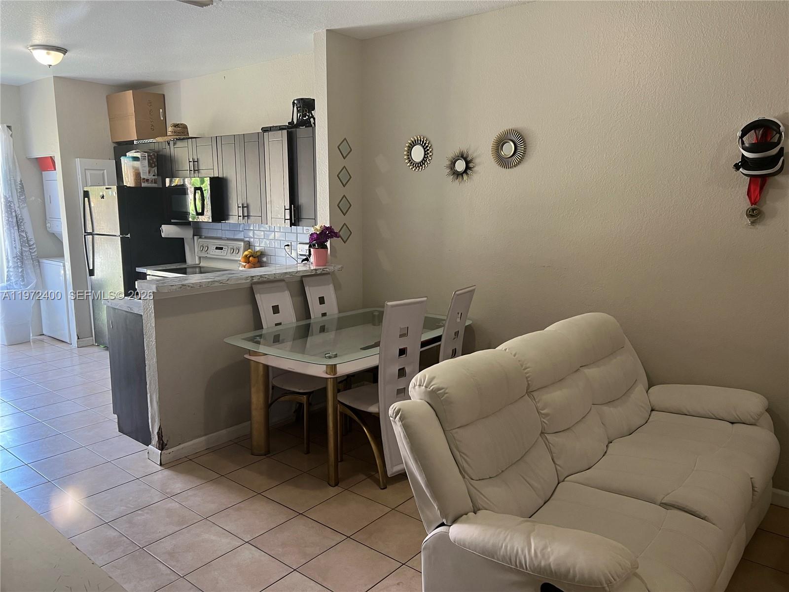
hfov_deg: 67.3
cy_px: 296
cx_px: 394
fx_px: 593
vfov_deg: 53.1
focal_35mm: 26
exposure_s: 1/60
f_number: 1.5
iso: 160
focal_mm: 5.7
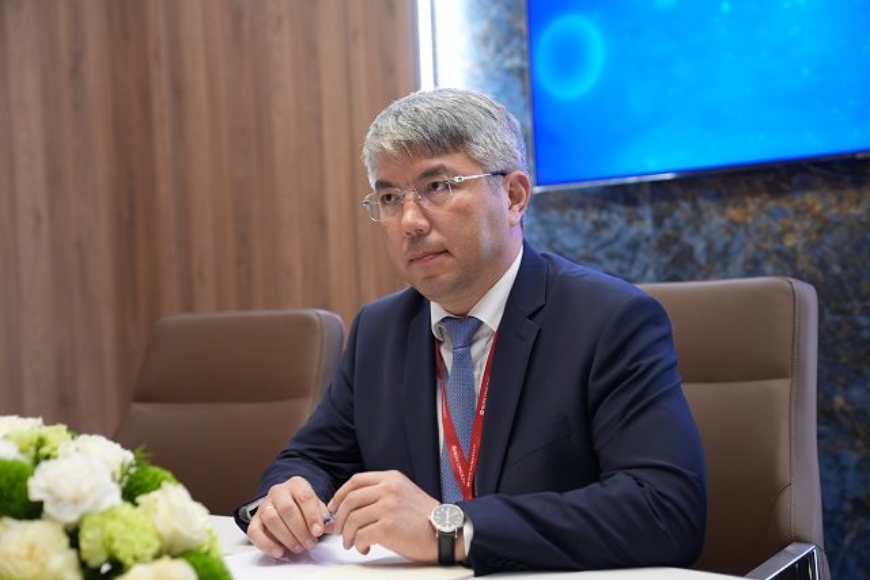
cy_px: 290
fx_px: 1354
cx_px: 435
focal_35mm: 56
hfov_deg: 35.6
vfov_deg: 24.2
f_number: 2.8
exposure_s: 1/10
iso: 200
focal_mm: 56
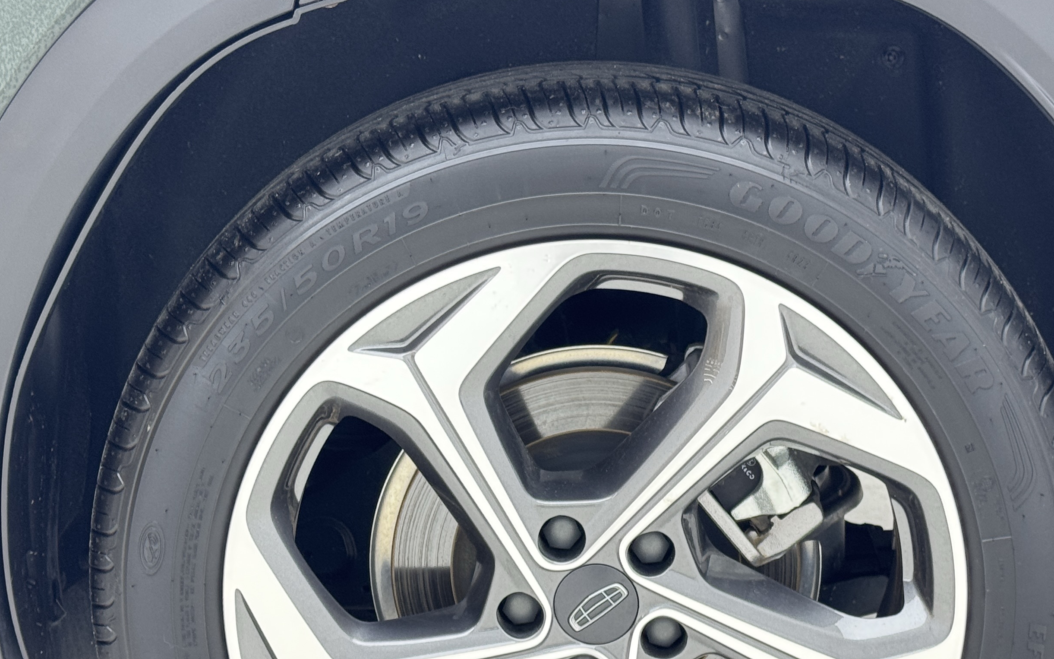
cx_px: 631
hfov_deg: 24.6
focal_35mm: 84
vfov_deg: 15.5
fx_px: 2413
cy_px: 468
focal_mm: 6.76
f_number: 1.78
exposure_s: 1/100
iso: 80
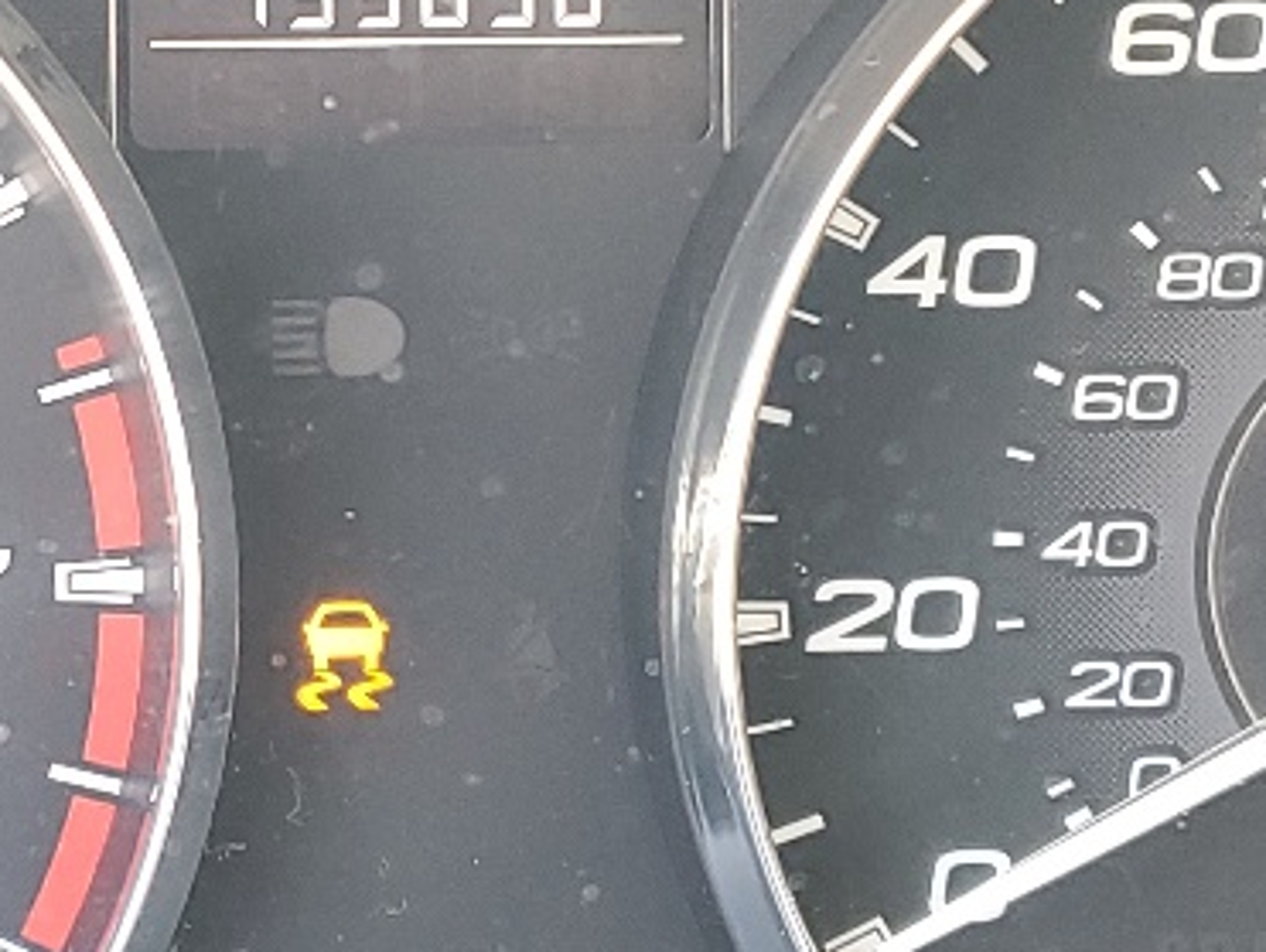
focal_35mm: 112
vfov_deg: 13.1
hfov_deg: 17.4
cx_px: 232
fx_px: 4100
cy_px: 82
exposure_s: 1/60.2
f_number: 1.5
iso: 90
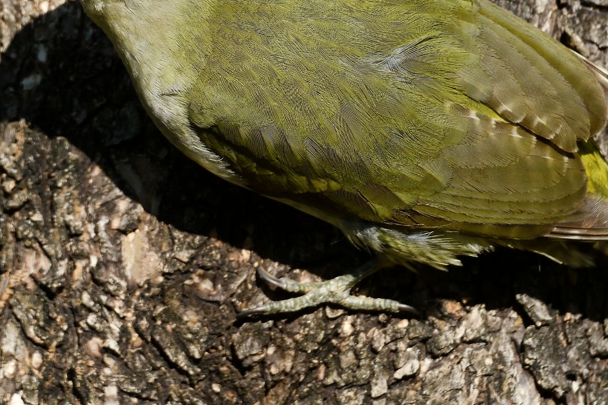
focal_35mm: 1666
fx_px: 28128
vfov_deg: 0.8
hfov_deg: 1.2
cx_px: 232
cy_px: 96
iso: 640
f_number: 7.1
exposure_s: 1/2500
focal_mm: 600
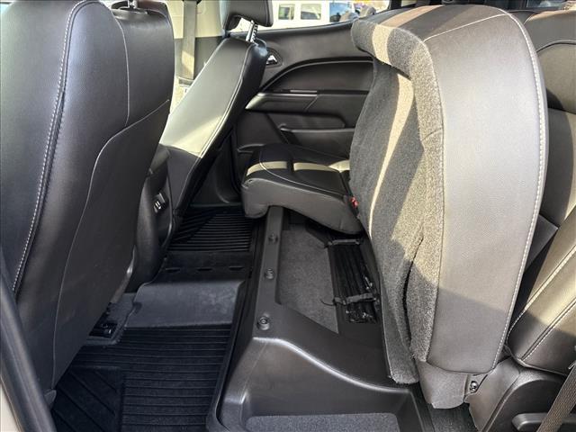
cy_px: 216
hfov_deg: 71.6
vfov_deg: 56.8
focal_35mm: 24
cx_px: 288
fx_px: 399
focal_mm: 6.76
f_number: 1.78
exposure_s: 1/121
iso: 200
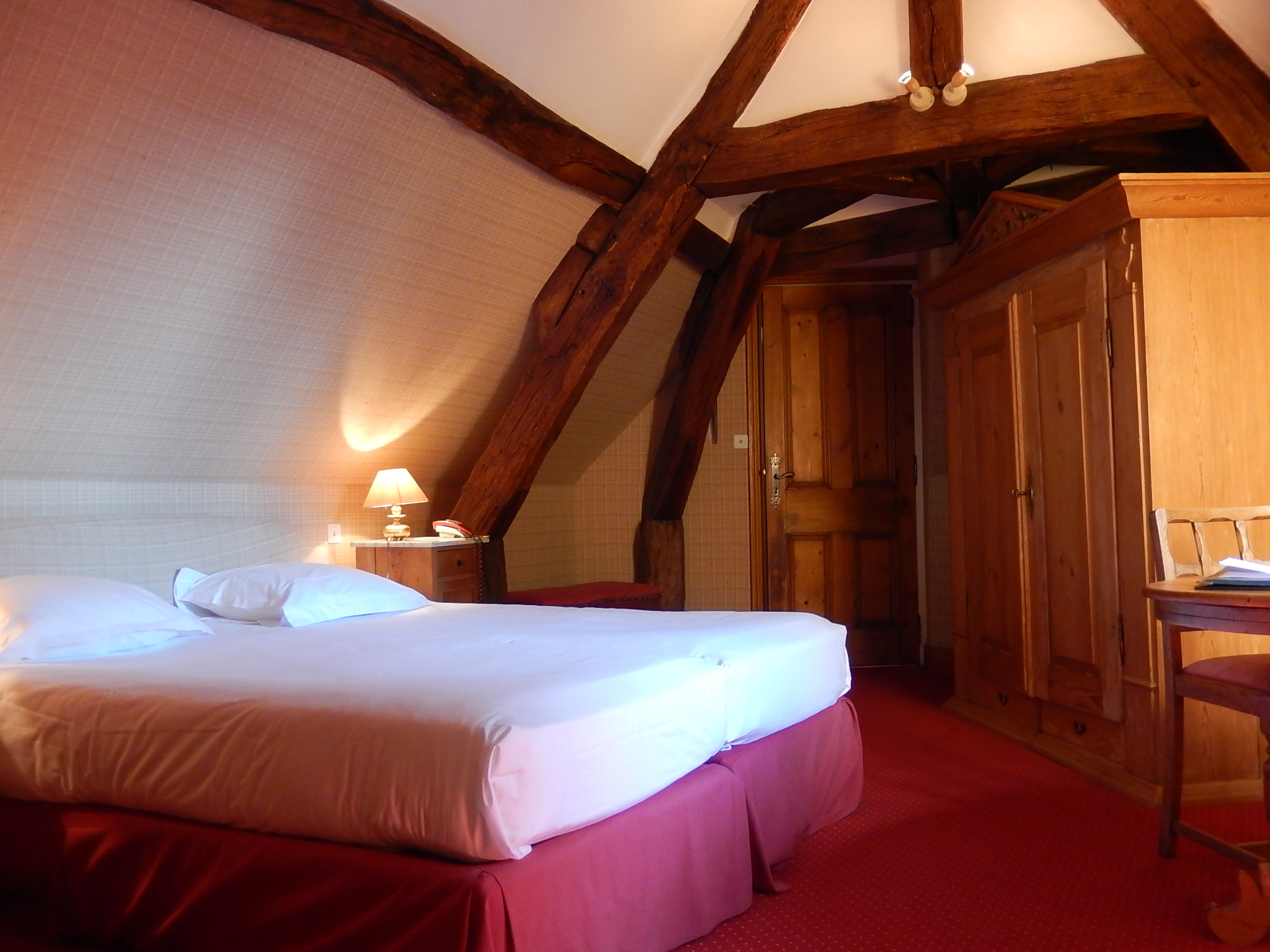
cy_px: 476
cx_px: 635
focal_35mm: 32
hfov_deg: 56.8
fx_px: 1174
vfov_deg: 44.2
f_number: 3.8
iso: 400
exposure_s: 1/20
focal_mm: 5.7
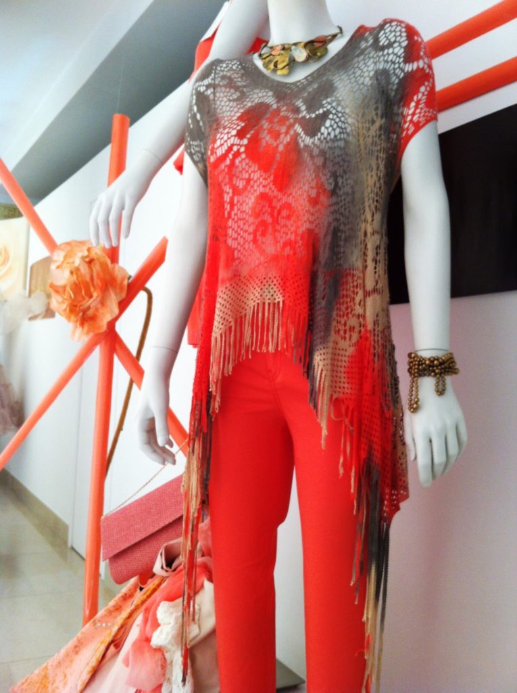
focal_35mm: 35
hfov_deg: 40.6
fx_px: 699
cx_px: 258
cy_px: 346
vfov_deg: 52.7
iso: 80
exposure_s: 1/24
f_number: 2.8
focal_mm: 3.85
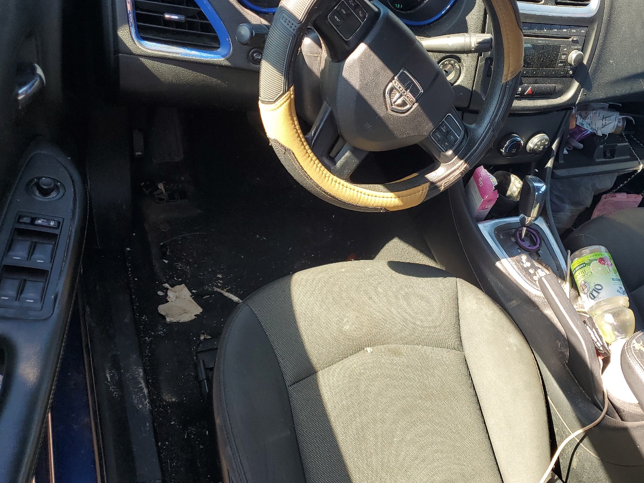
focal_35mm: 33
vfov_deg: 42.9
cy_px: 215
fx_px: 614
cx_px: 399
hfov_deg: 54.8
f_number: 1.5
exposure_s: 1/256
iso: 50
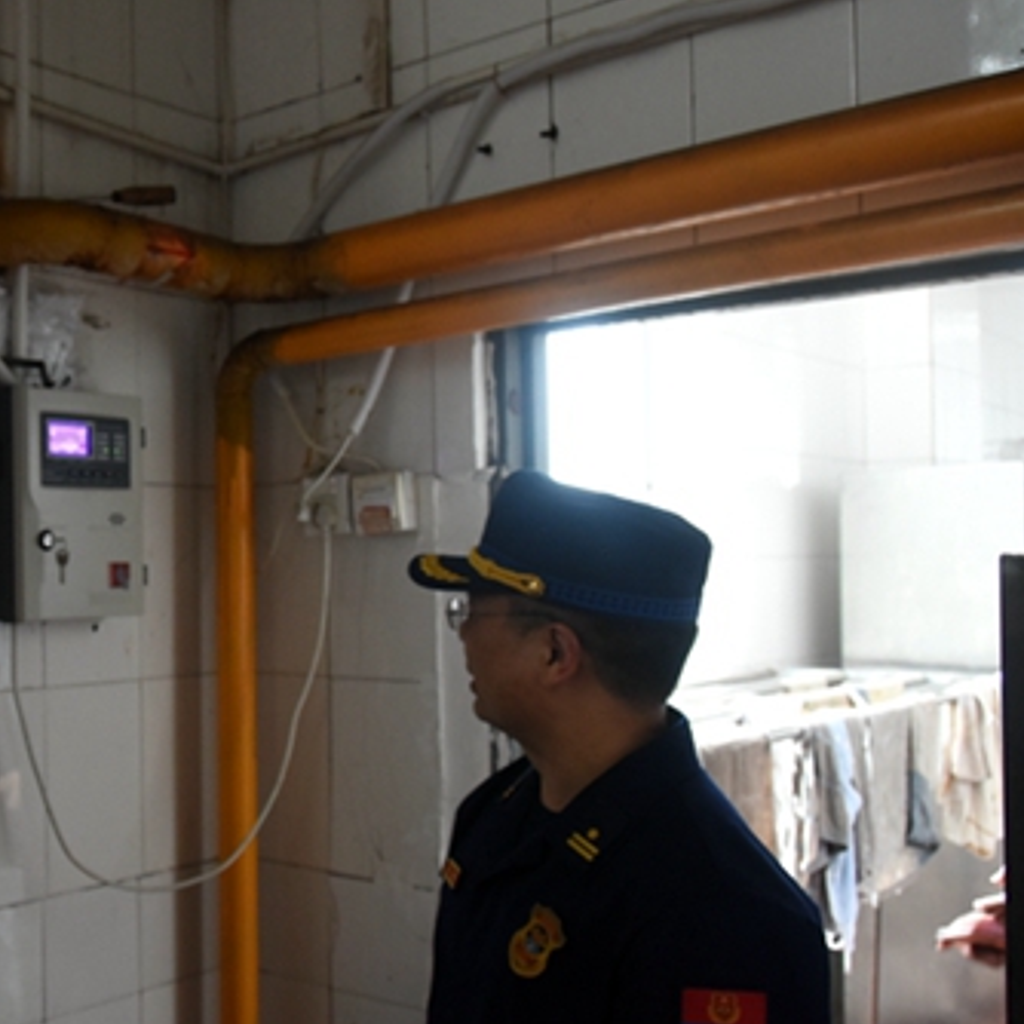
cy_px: 552
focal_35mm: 44
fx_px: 1473
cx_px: 104
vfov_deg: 38.3
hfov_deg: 36.0
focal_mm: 18
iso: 1100
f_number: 4
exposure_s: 1/60
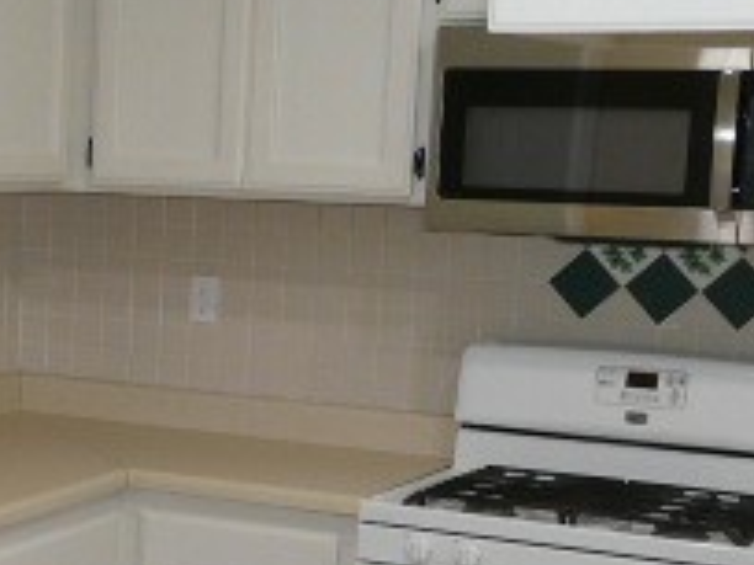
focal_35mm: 88
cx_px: -126
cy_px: 443
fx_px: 1917
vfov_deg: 16.7
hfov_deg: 20.9
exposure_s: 1/30
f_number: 2.8
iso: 100
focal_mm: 4.6
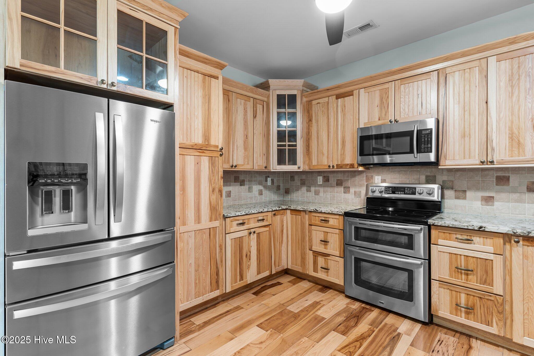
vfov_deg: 70.4
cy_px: 178
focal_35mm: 17
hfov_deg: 93.3
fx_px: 252
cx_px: 267
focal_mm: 17
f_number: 8
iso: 100
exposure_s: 10
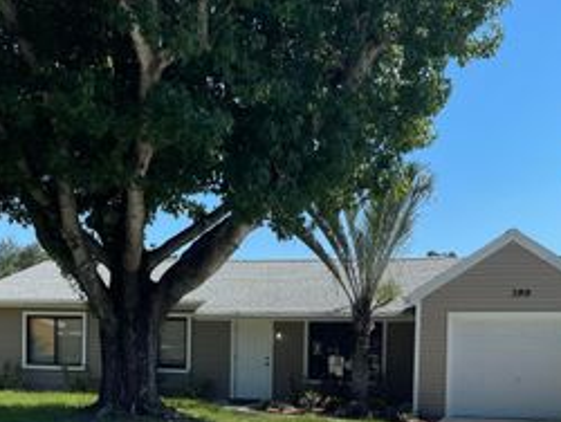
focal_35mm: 50
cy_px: 380
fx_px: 811
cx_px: 292
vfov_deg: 28.1
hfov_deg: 38.1
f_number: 1.6
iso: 32
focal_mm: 5.1
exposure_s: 1/4049
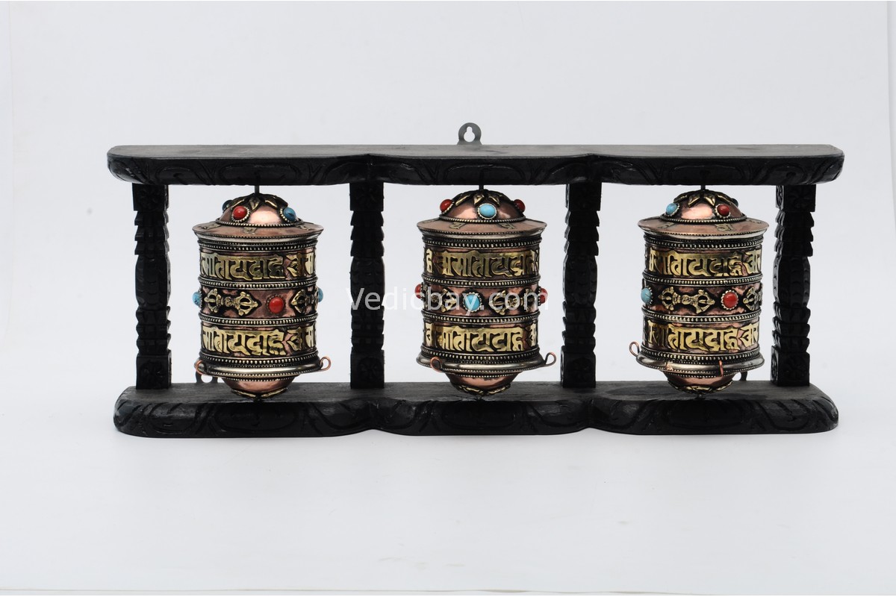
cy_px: 298
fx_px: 1307
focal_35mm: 52
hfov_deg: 37.9
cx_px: 448
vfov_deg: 25.8
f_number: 18
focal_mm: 35
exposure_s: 1/125
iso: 200
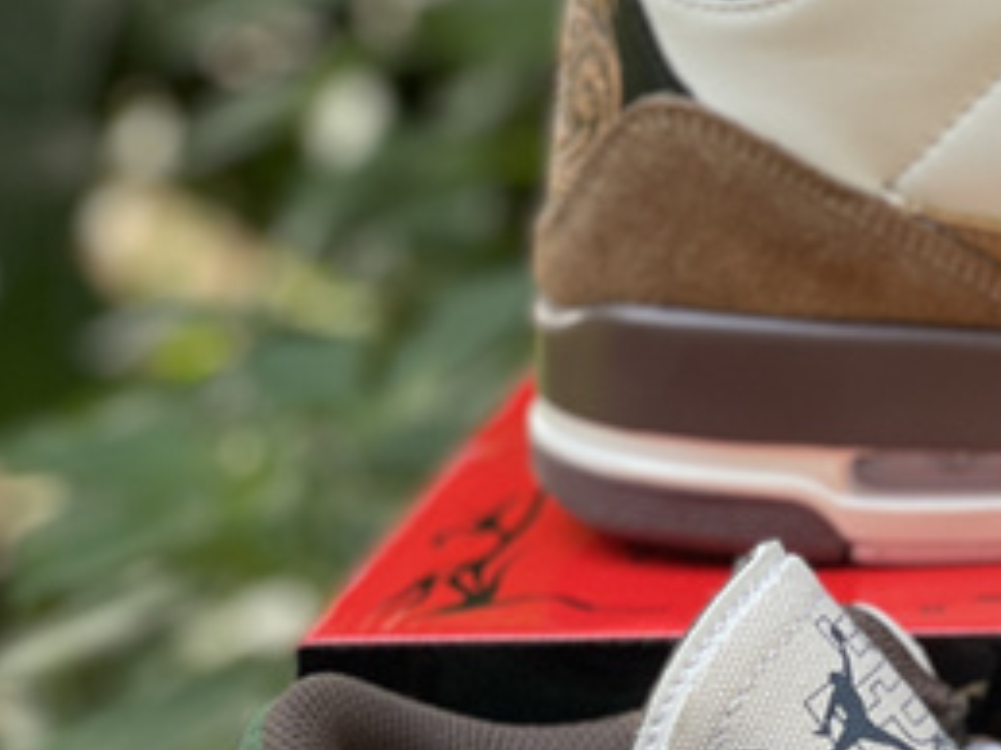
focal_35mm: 183
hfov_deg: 10.7
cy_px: 566
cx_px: 1140
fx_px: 5289
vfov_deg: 8.1
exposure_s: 1/121
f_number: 2.2
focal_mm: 7.5
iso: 50
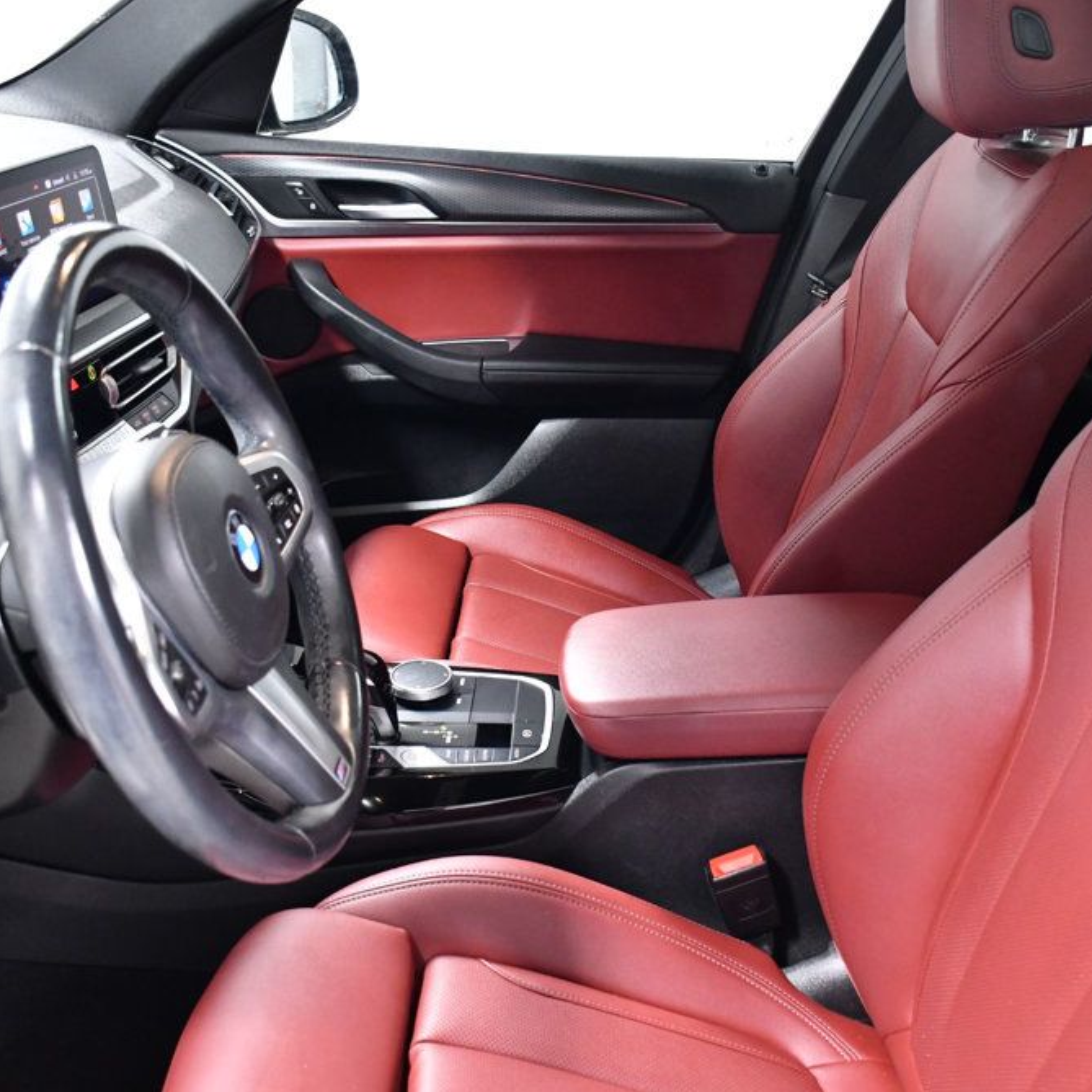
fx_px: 1392
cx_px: 568
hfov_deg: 42.8
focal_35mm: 39
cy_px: 553
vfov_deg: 42.8
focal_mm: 20
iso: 2500
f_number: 3.8
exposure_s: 1/60
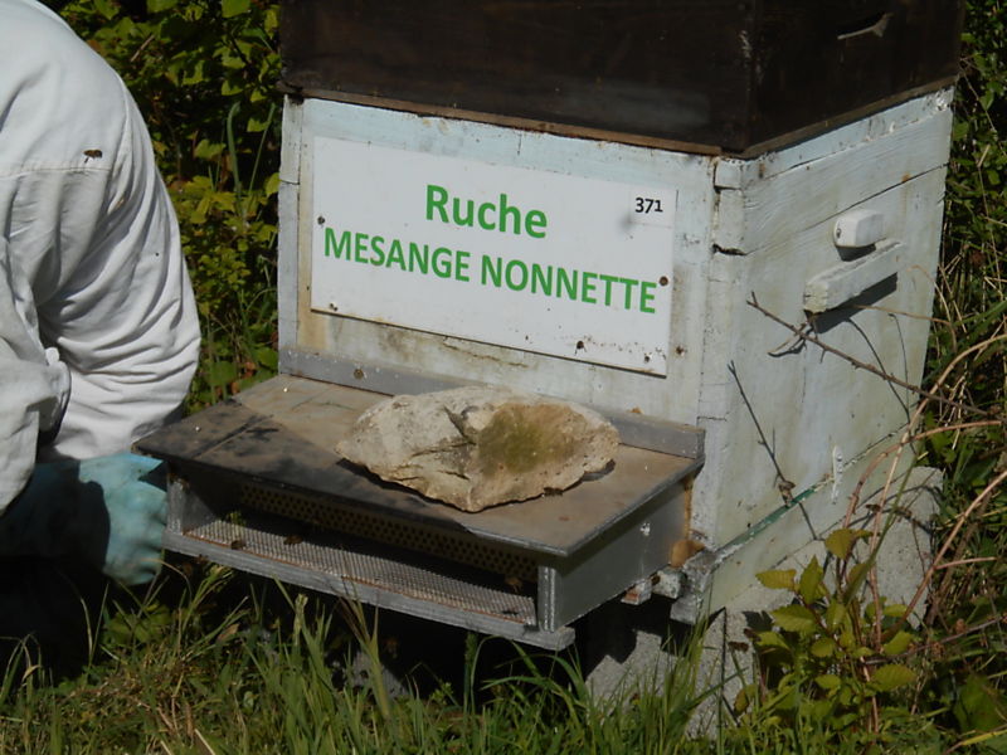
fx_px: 2705
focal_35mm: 93
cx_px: 504
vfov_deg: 15.9
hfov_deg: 21.1
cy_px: 378
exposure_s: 1/1600
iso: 80
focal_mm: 16.5
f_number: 4.6
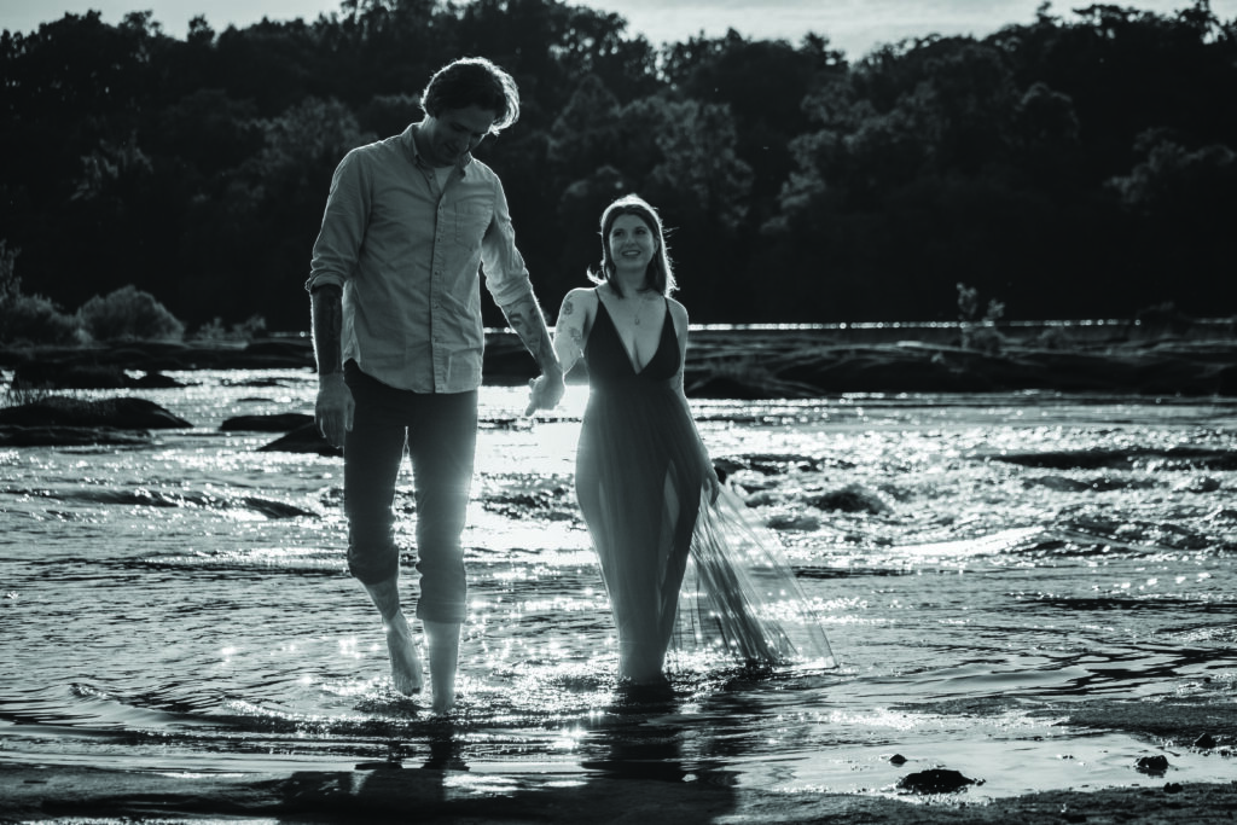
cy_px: 412
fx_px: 3711
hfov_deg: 18.9
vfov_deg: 12.7
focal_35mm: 108
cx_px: 618
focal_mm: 72
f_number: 4.8
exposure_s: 1/2500
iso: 100
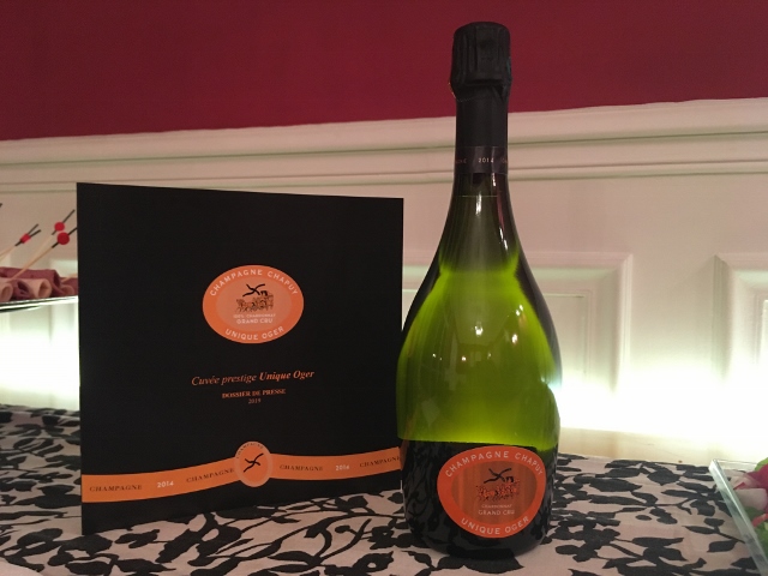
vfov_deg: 48.2
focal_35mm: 29
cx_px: 384
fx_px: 643
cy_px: 288
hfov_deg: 61.7
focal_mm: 4.15
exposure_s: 1/17
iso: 200
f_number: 2.2
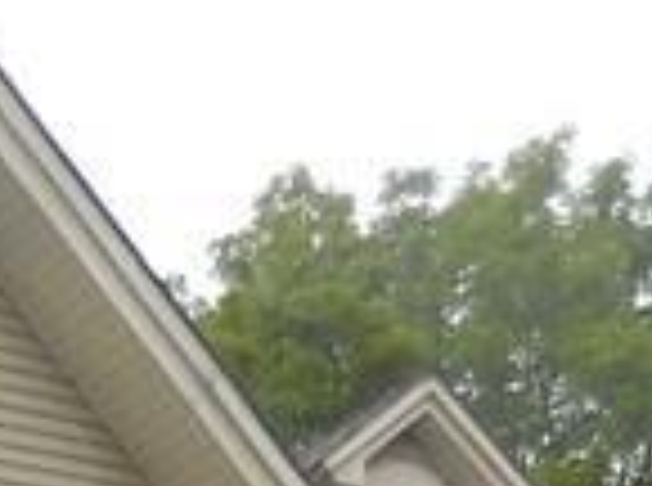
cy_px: 1562
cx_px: -391
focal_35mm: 177
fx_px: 3326
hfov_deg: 10.7
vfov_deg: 7.2
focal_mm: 4.5
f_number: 3.3
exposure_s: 1/320
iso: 125
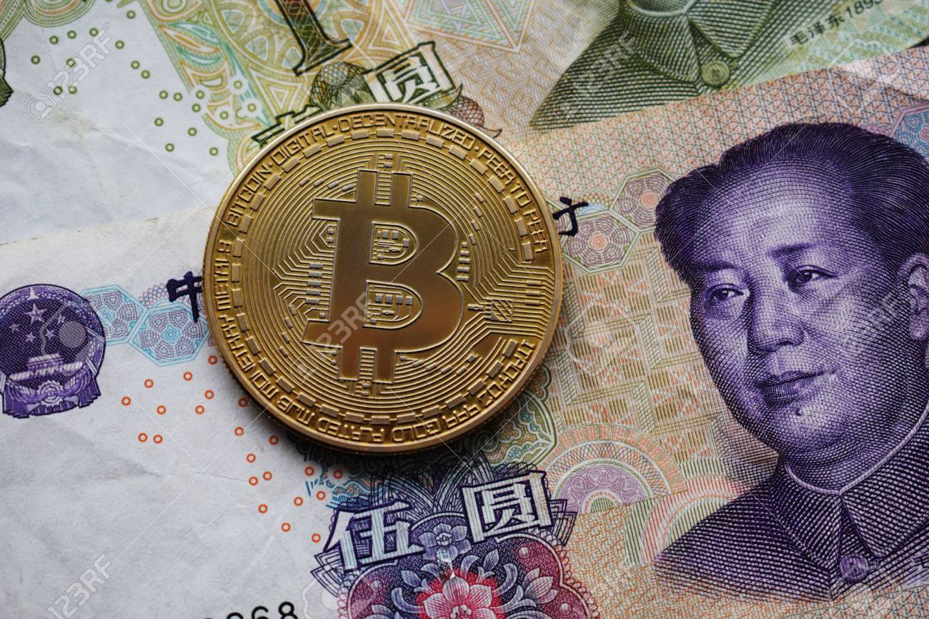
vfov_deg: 16.5
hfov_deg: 24.6
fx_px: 2128
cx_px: 464
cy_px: 310
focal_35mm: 82
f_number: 5.6
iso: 100
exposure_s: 1/100
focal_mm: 55
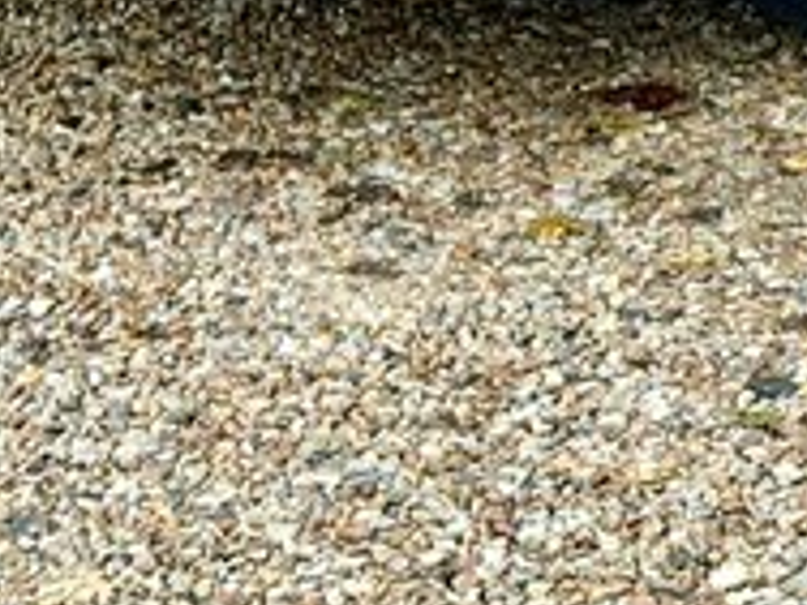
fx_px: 4756
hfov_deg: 9.4
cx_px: 1279
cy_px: -459
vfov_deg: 7.1
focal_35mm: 204
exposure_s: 1/38
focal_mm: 6.76
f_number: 1.78
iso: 400
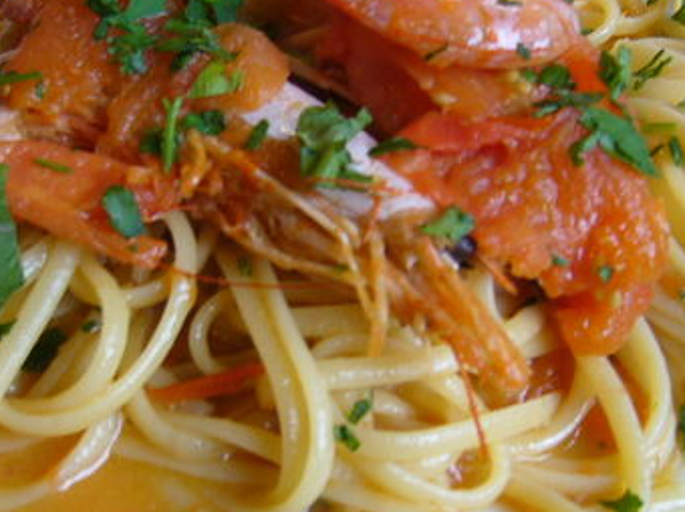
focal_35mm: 67
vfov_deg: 21.9
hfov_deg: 29.0
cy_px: 219
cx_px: 342
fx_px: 1324
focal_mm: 5.8
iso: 80
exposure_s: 1/40
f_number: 2.8
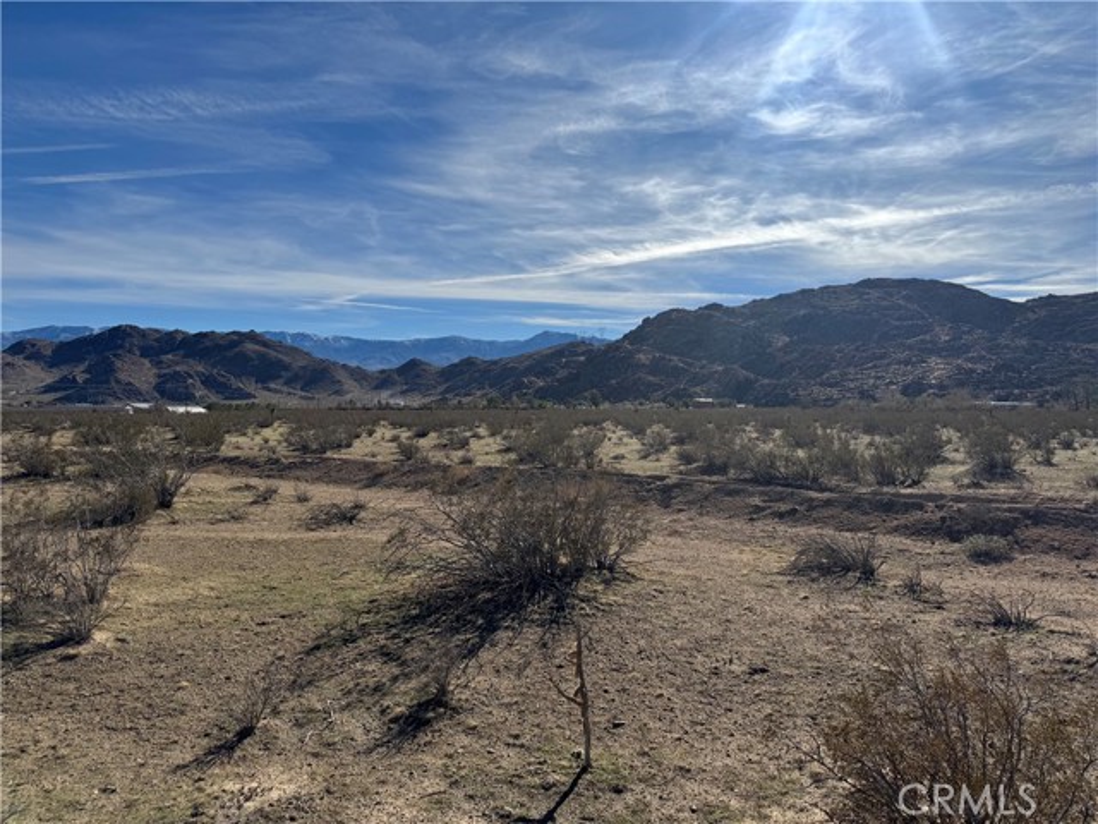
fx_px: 761
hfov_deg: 71.6
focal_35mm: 24
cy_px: 412
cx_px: 549
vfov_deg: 56.8
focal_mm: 6.76
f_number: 1.78
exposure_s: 1/12346
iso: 80
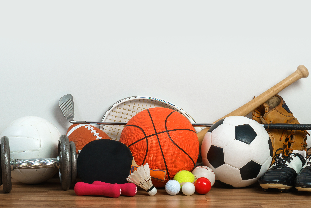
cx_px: 156
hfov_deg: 37.9
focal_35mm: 52
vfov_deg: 25.8
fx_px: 454
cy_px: 104
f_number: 11
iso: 100
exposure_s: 1/125
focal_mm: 35
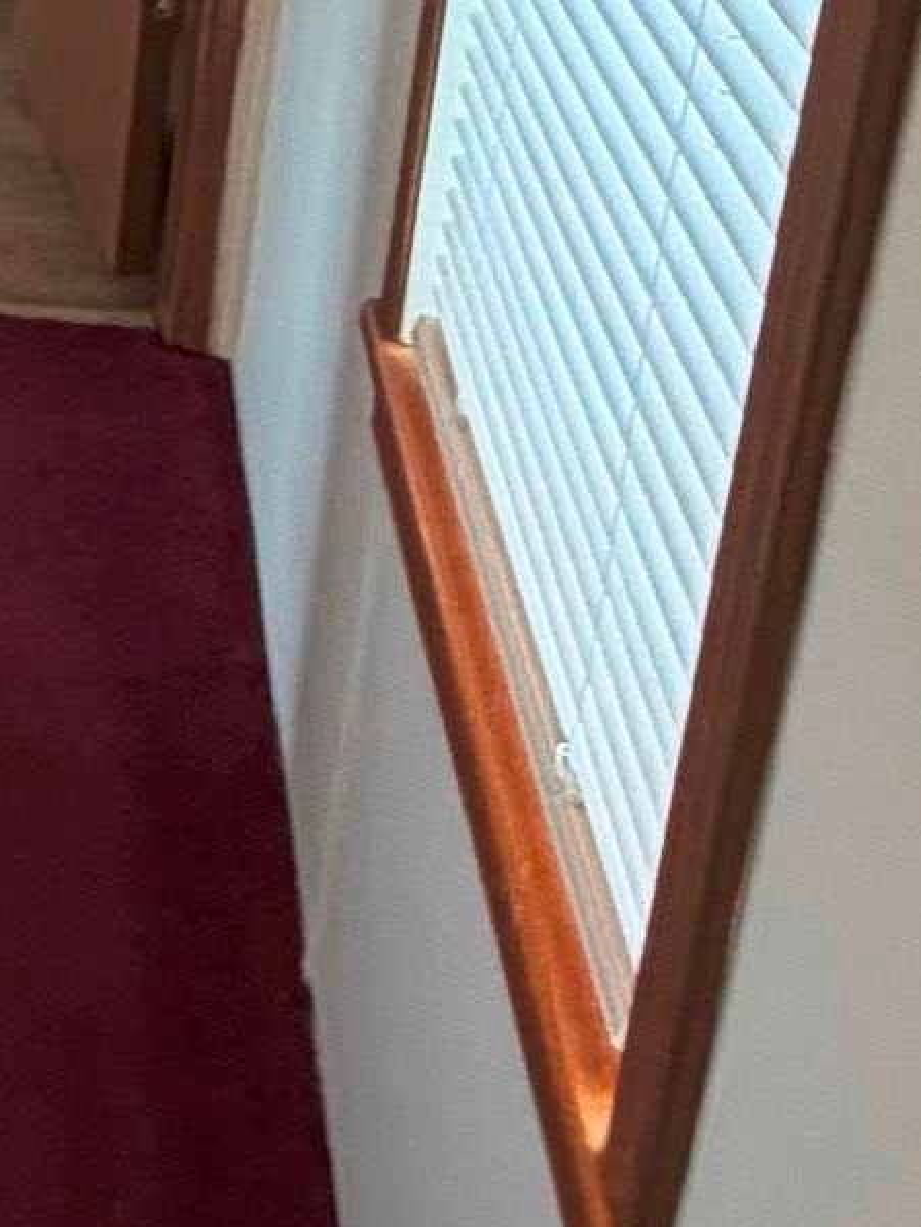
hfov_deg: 14.4
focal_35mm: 72
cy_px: 132
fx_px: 2553
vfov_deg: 26.2
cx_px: -1219
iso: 200
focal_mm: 2.22
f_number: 2.2
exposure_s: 1/120
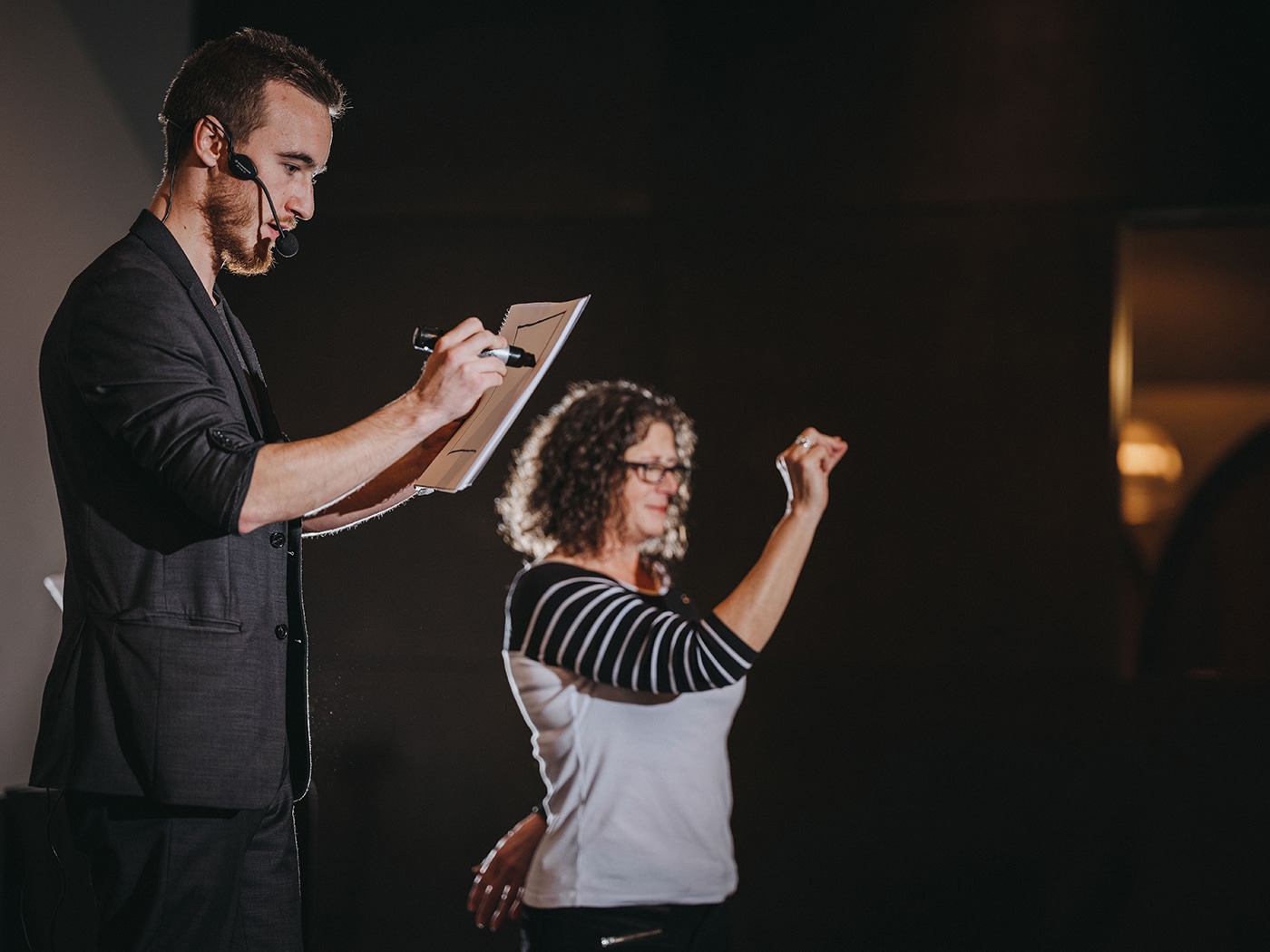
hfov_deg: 22.5
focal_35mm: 87
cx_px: 635
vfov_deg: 17.0
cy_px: 476
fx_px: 3192
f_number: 2
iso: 800
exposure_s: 1/125
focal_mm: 110
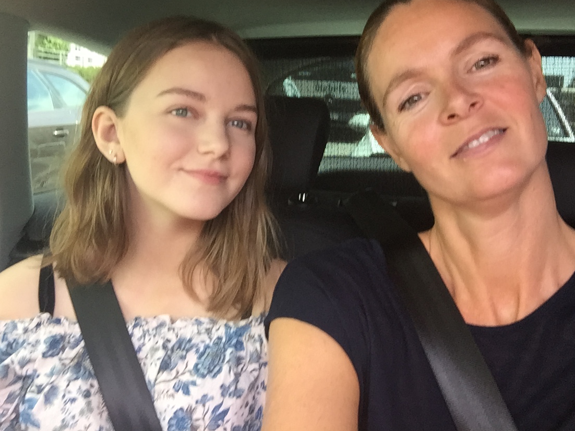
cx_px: 325
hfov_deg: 51.2
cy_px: 182
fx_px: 598
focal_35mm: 36
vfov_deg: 39.6
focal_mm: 2.65
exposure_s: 1/50
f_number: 2.2
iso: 40
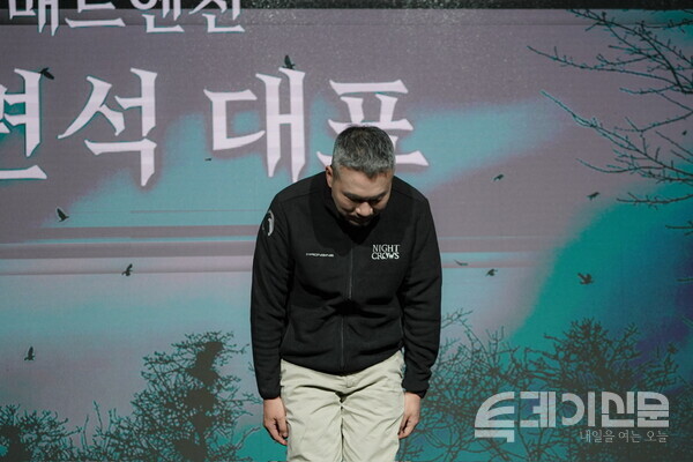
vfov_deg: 11.7
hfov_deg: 17.5
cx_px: 346
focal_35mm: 117
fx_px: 2252
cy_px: 231
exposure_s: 1/250
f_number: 5.6
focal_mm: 117
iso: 2000
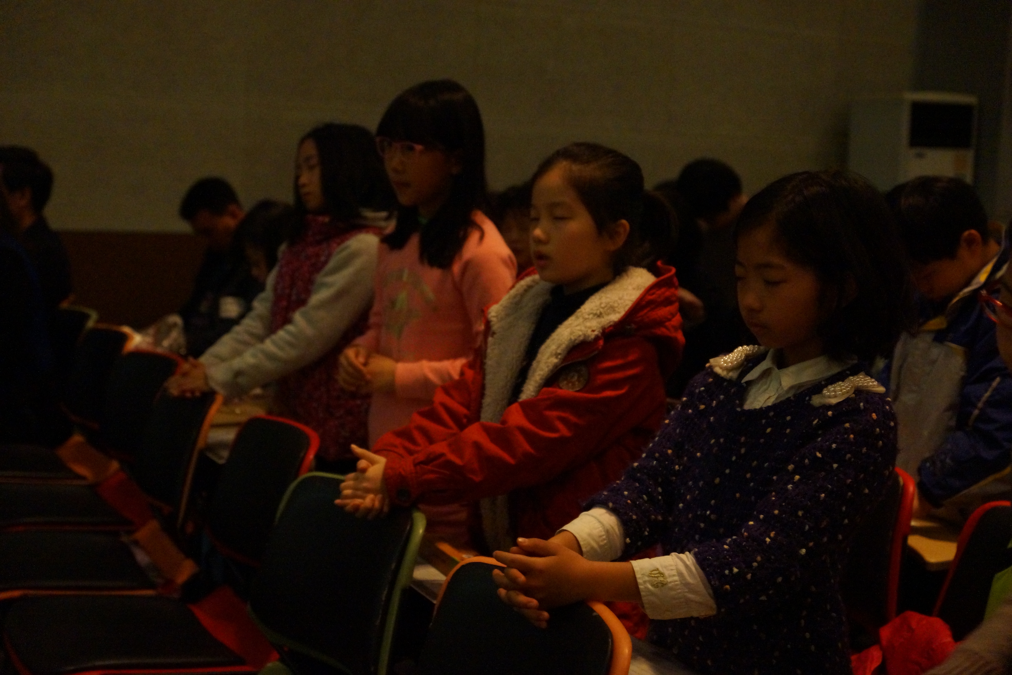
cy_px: 338
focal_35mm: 45
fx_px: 1265
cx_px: 506
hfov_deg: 43.6
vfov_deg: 29.9
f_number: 2.8
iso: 2500
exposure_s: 1/60
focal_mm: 30
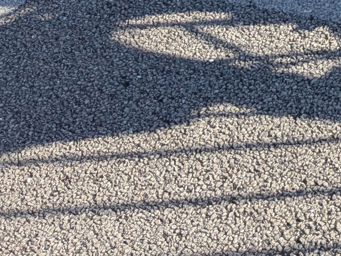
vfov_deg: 10.5
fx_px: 1261
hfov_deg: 13.3
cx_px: 675
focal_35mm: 128
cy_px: -288
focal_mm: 4.38
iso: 50
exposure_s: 1/1232
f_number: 1.73
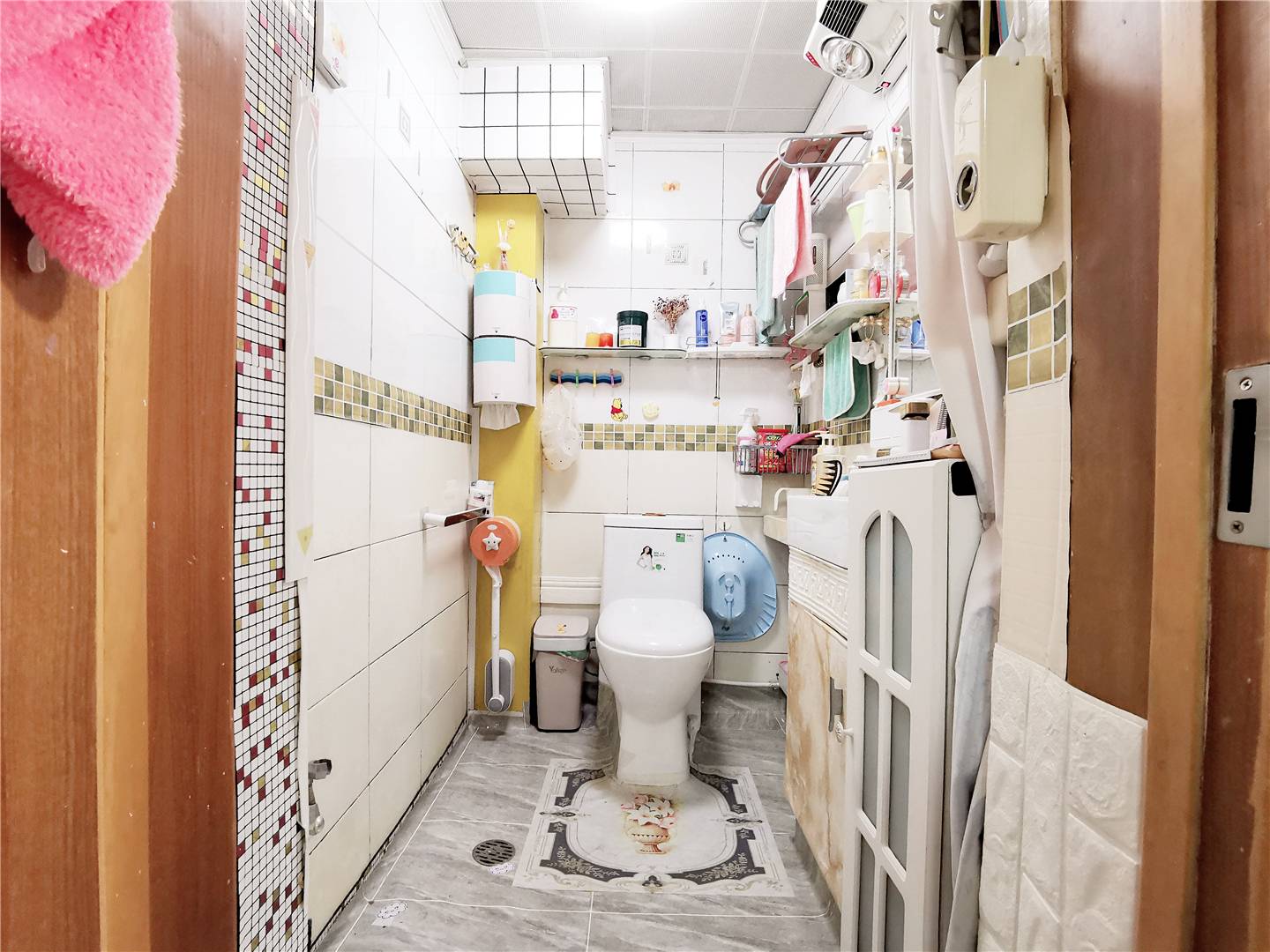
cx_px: 635
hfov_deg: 91.0
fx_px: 624
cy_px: 476
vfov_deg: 74.7
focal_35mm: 17
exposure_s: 1/33.3
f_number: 2.2
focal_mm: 2.26
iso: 400
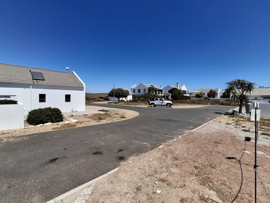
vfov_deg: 78.1
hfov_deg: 94.5
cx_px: 135
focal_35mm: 16
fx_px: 125
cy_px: 102
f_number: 2.2
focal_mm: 1.64
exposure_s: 1/2088
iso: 40
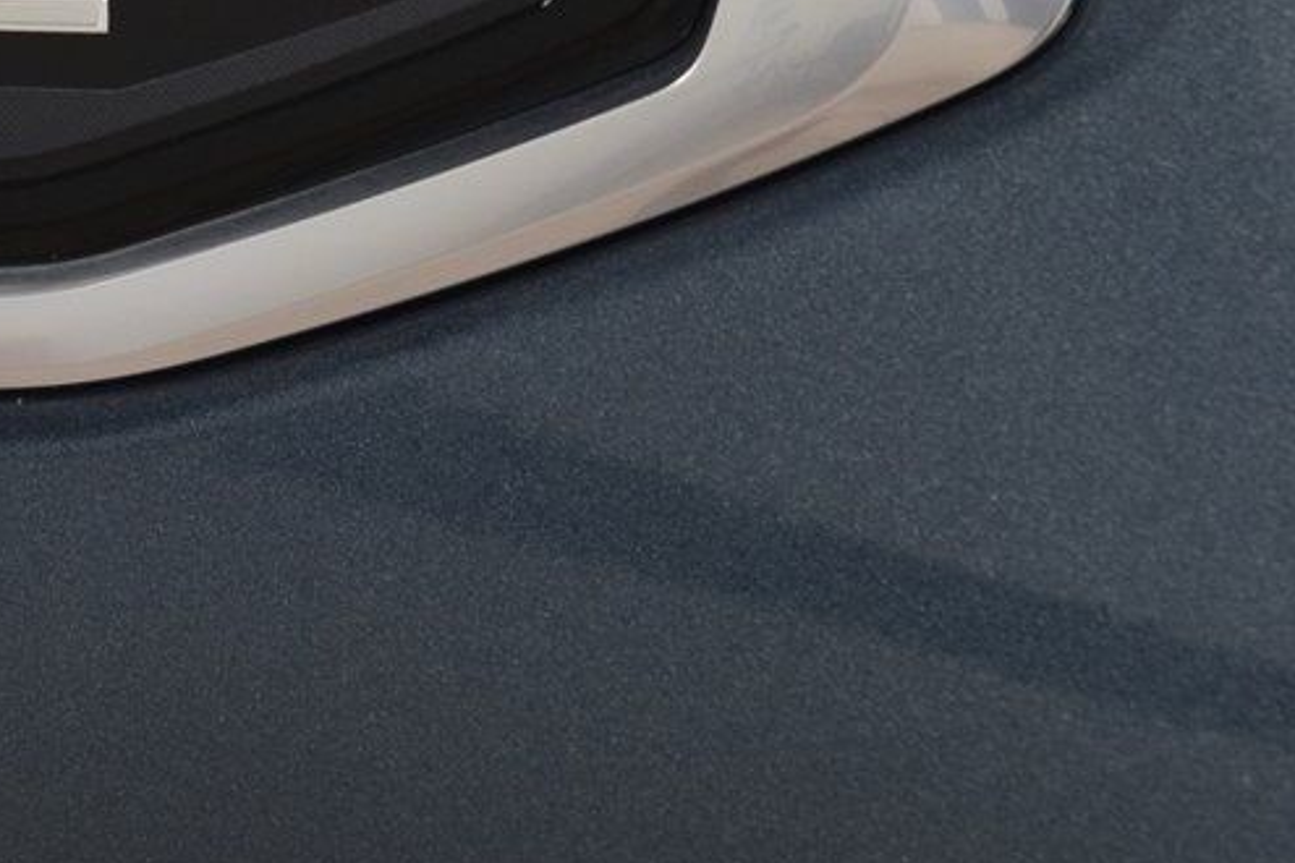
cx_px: 0
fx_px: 7805
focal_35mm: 217
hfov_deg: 9.4
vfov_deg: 6.3
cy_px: 95
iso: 1600
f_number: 7.1
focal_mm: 70
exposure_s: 1/30
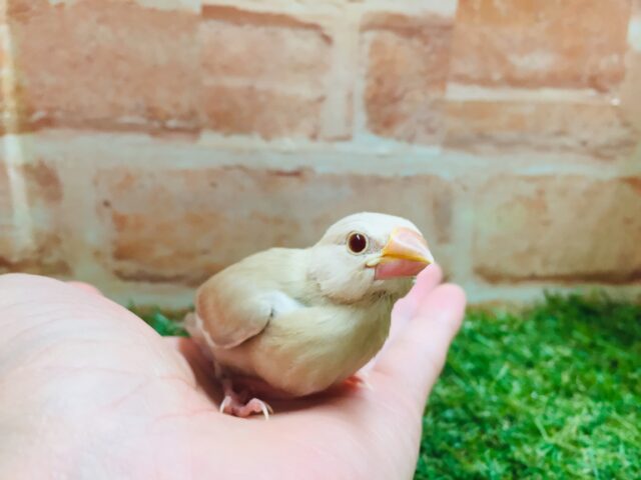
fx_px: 537
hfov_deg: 61.7
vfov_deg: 48.2
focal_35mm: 29
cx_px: 320
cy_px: 240
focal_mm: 4.15
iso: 64
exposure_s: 1/30
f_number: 2.2
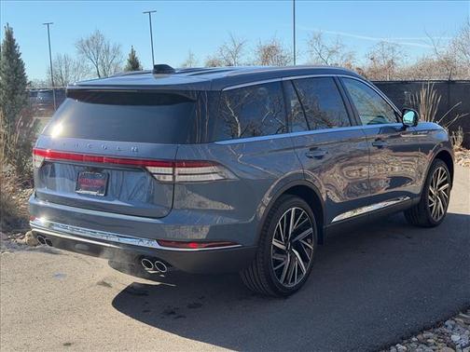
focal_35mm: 48
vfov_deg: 30.3
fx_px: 652
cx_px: 235
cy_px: 176
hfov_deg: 39.7
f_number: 1.78
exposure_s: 1/1642
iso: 80
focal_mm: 6.76
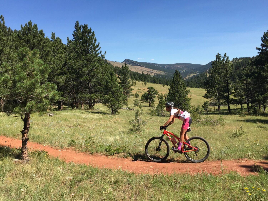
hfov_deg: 61.7
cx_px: 134
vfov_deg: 48.2
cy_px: 100
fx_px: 225
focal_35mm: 29
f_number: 2.2
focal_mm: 4.15
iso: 32
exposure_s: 1/1582
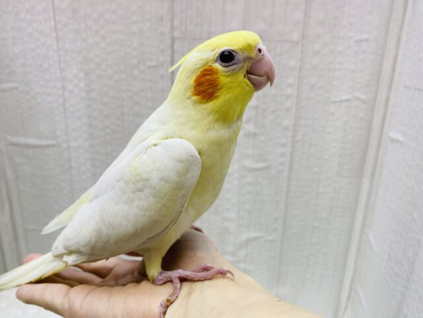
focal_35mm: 25
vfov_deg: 54.9
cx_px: 212
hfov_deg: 69.4
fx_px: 305
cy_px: 159
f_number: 1.8
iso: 64
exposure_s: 1/100
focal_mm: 4.25
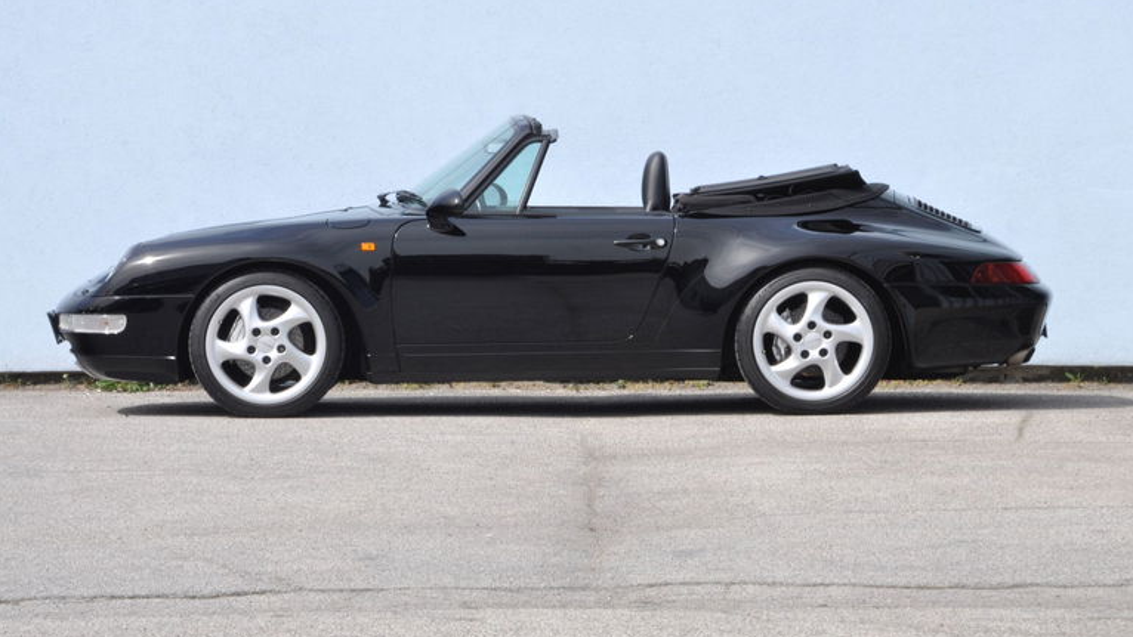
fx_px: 5769
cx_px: 566
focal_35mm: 192
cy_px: 312
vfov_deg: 6.3
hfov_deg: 11.2
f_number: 25
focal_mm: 122
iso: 500
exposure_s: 1/40
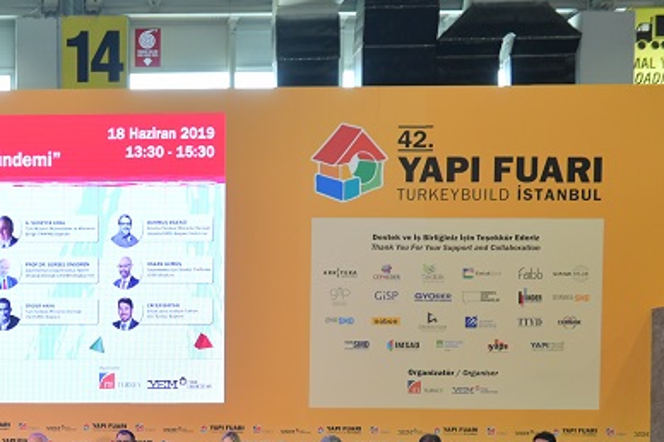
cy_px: 441
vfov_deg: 20.0
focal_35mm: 66
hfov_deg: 28.6
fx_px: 1216
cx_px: -3
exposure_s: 1/160
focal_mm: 32
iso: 1600
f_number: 4.5
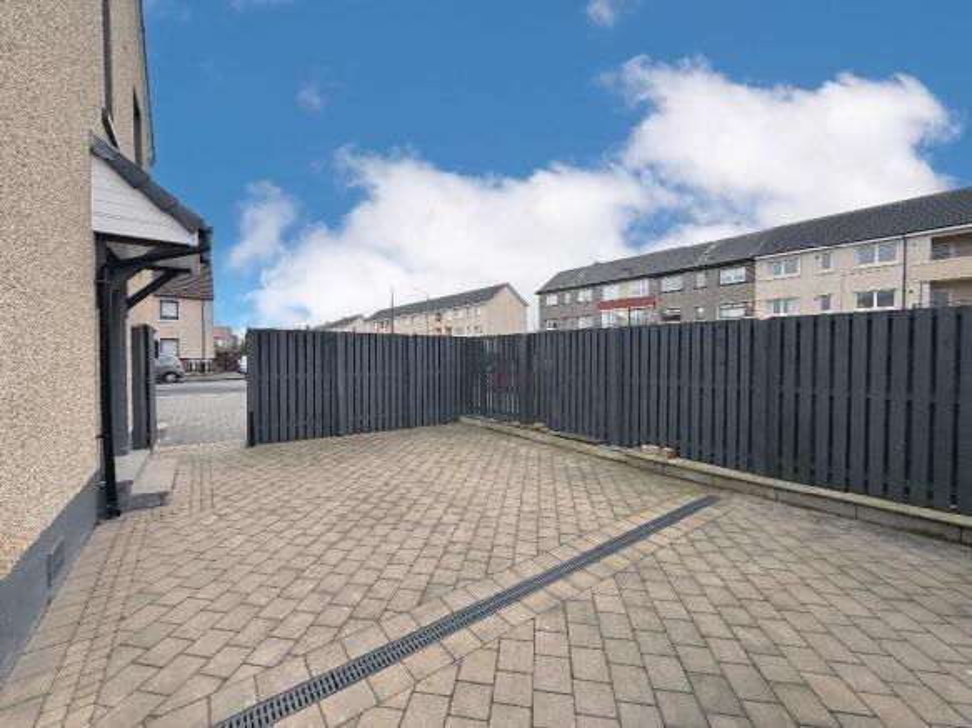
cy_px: 364
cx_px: 486
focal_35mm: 14
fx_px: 393
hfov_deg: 102.1
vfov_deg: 85.7
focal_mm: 2.22
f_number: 2.2
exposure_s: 1/218
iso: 50
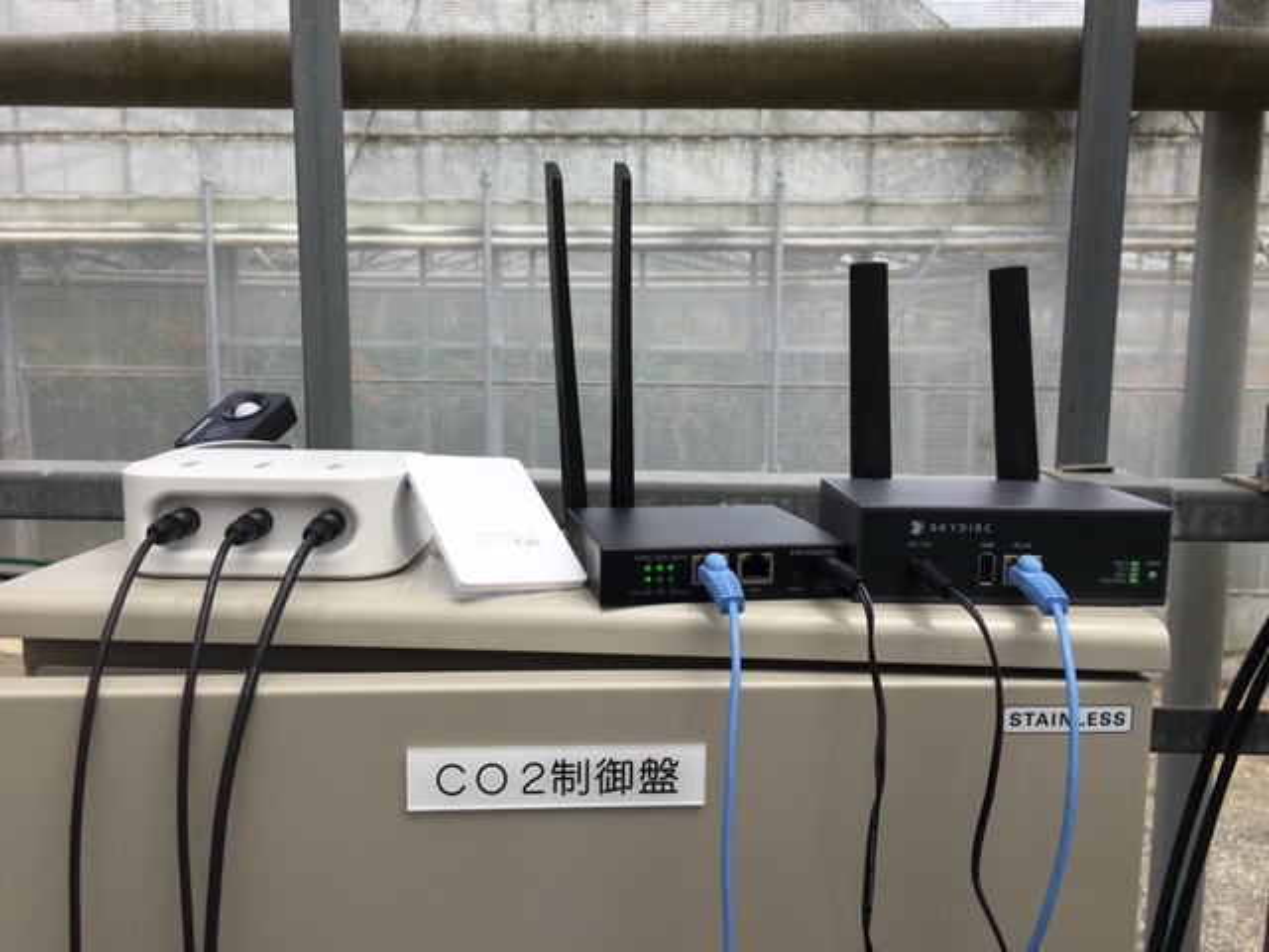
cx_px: 634
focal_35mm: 29
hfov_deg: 61.7
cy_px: 476
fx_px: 1063
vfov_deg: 48.2
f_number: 2.2
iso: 25
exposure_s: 1/630
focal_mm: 4.15
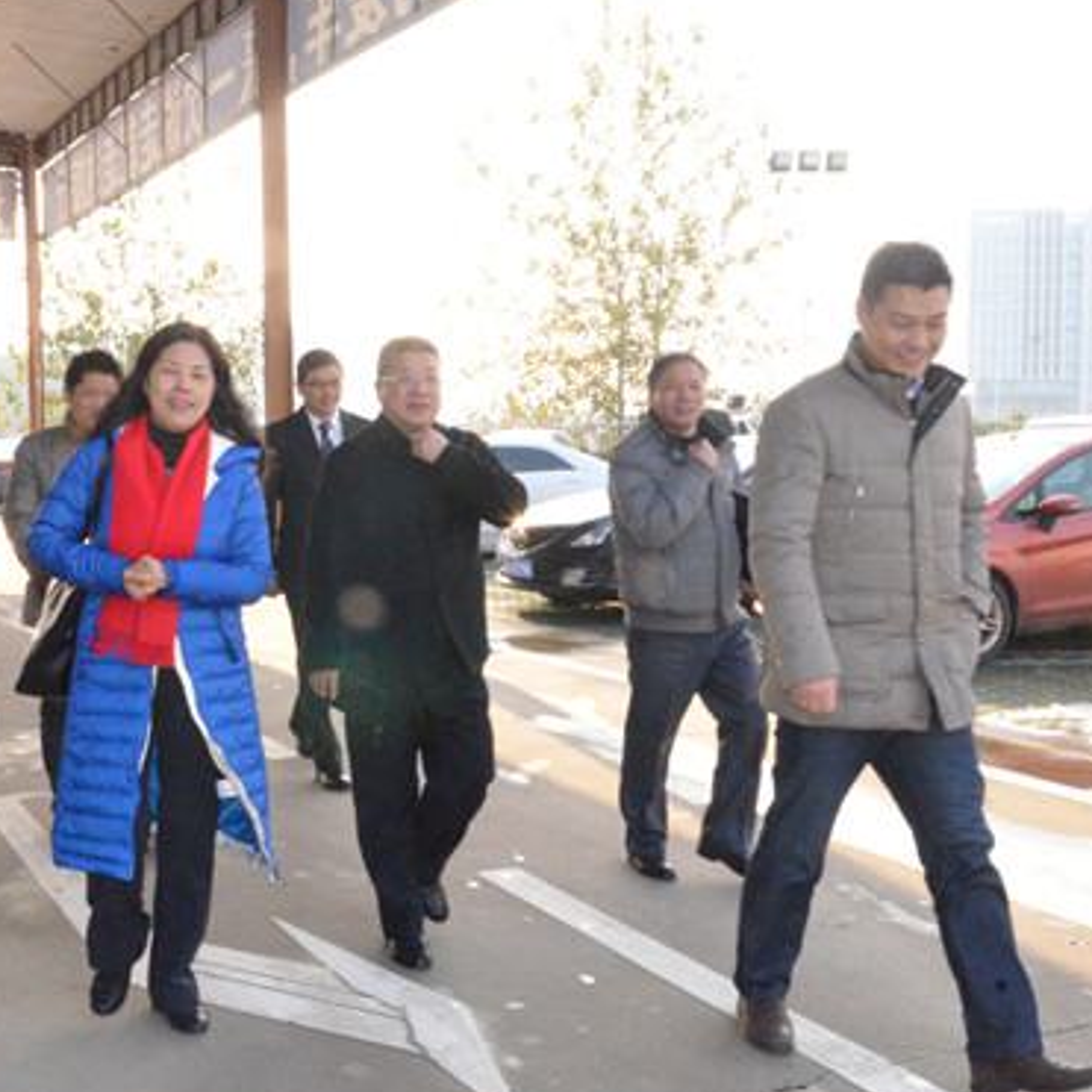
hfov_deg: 39.6
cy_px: 527
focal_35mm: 42
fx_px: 1499
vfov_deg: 40.0
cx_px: 371
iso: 6400
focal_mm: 18
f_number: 22
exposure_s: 1/250
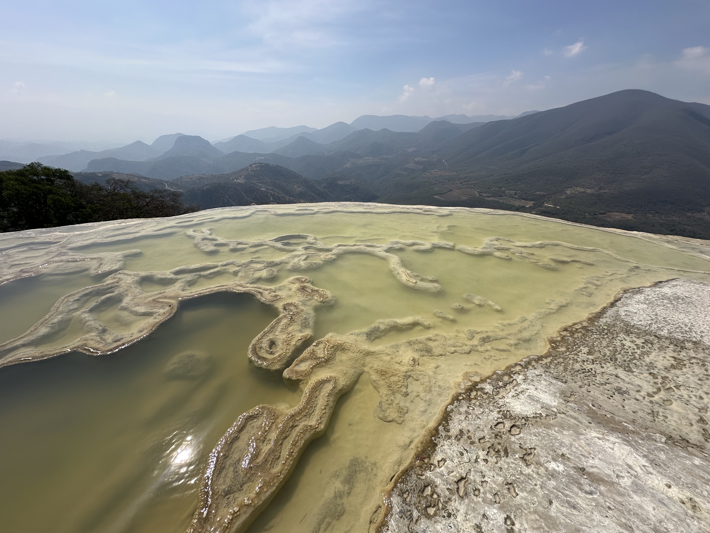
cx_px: 355
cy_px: 266
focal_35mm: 14
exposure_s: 1/4000
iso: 50
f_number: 2.2
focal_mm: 2.22
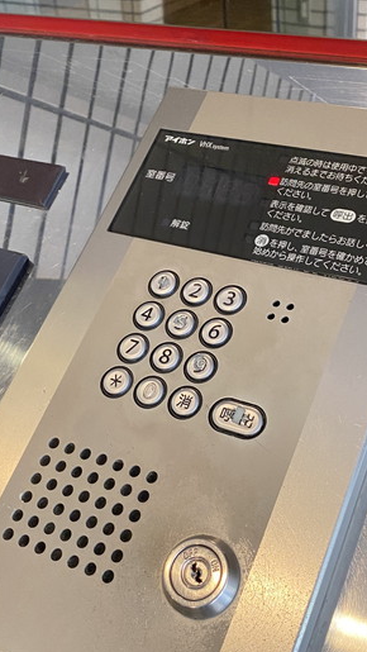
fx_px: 761
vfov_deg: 46.4
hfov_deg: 27.1
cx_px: 210
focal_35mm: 44
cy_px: 334
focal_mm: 4.25
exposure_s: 1/60
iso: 200
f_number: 1.8
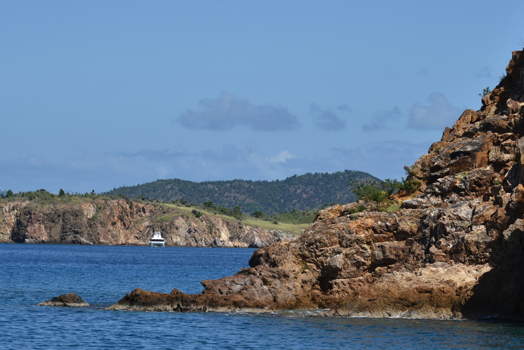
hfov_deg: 11.9
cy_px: 145
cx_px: 242
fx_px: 2504
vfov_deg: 8.0
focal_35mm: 172
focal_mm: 112
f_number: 10
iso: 100
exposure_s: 1/400
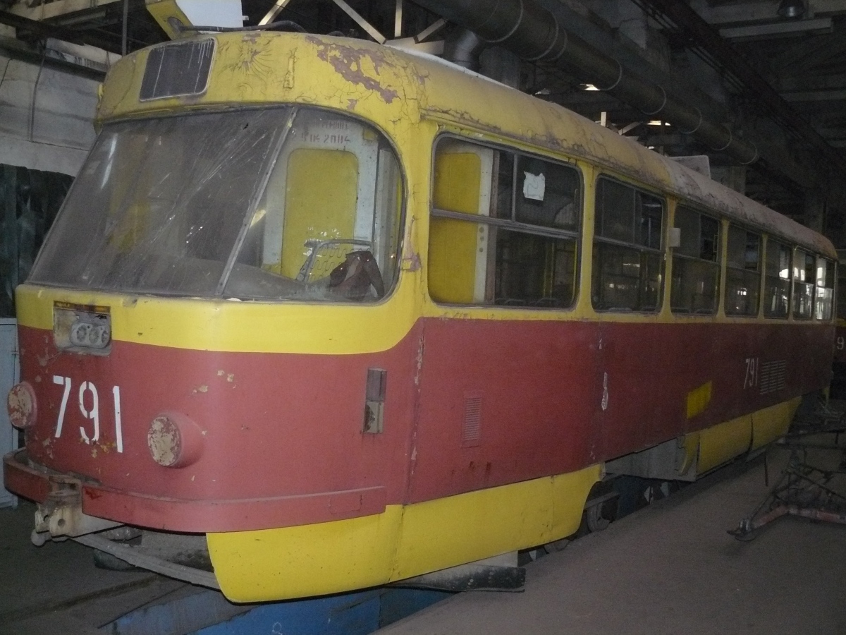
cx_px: 423
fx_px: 880
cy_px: 318
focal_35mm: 36
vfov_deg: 39.7
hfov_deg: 51.4
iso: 400
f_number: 2.8
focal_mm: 6
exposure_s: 1/80
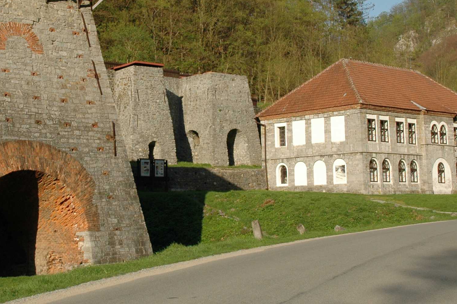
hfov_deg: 28.0
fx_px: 913
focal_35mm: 72
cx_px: 163
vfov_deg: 18.8
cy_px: 107
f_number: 9
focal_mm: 24
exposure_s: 1/320
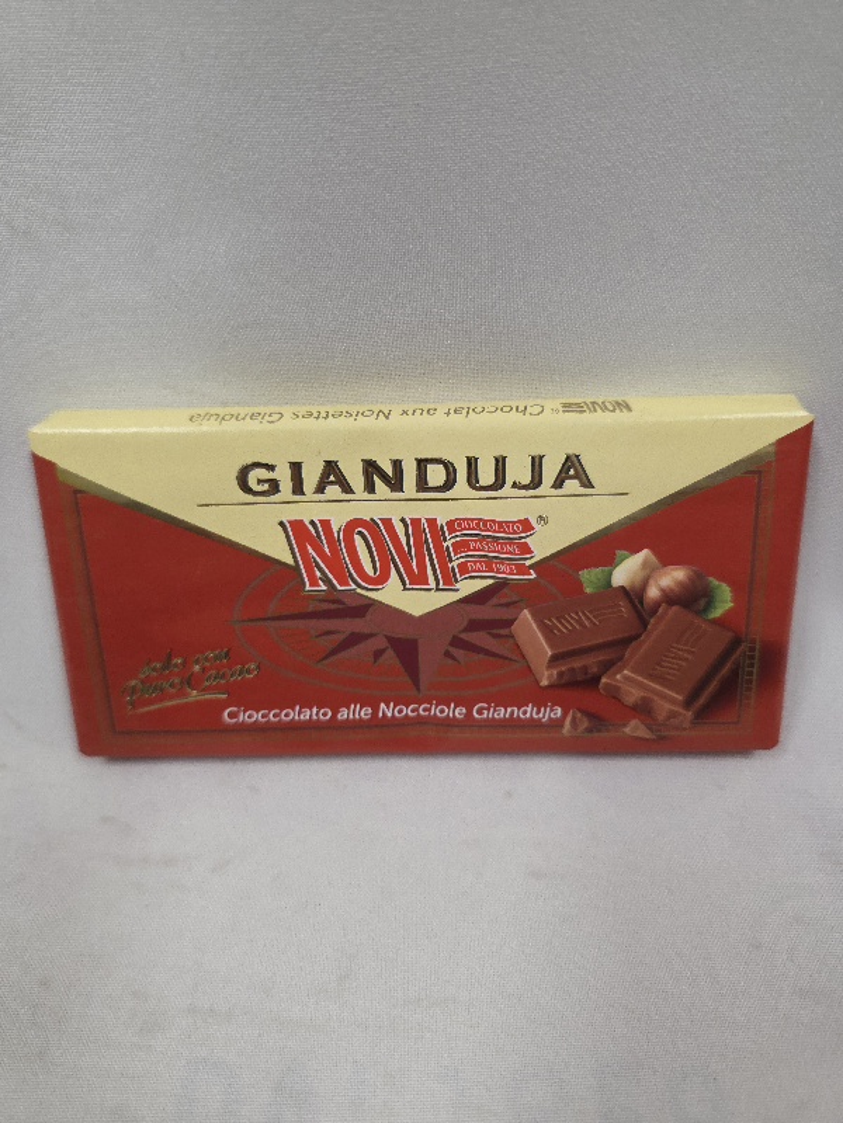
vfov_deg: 73.9
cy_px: 562
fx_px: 747
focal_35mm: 23
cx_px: 422
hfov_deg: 58.9
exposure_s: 1/101
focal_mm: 6.3
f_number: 1.7
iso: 400
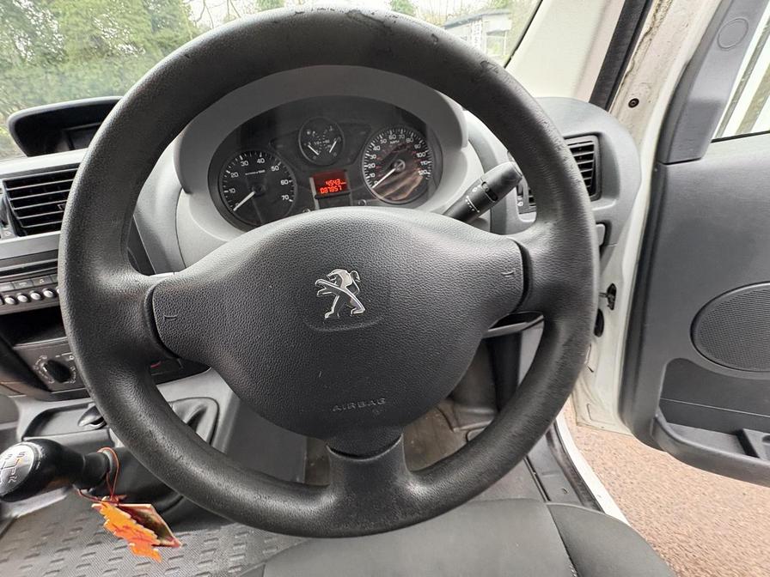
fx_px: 311
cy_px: 288
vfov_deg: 85.7
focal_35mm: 14
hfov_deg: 102.1
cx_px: 385
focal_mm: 2.22
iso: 400
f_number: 2.2
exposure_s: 1/60
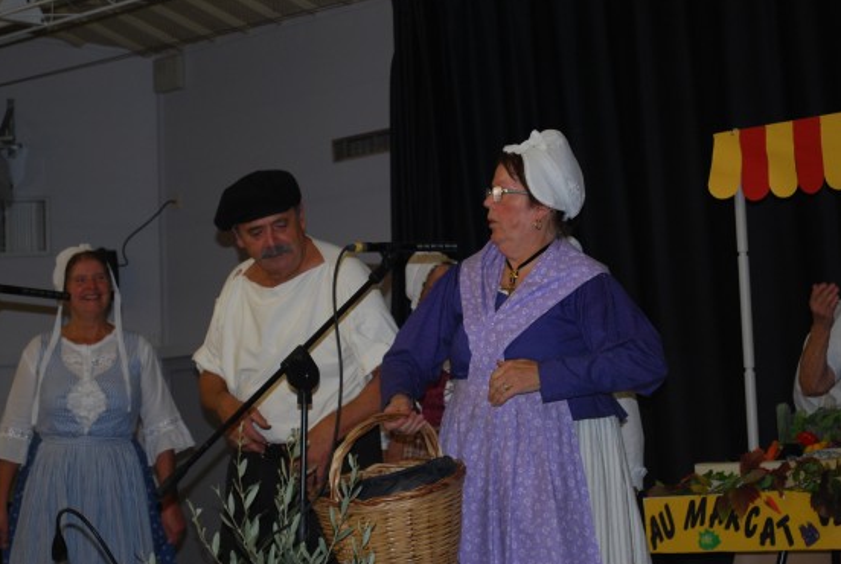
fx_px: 2236
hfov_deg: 21.3
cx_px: 408
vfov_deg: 14.4
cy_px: 243
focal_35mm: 96
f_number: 5.6
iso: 360
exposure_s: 1/60
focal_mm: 55
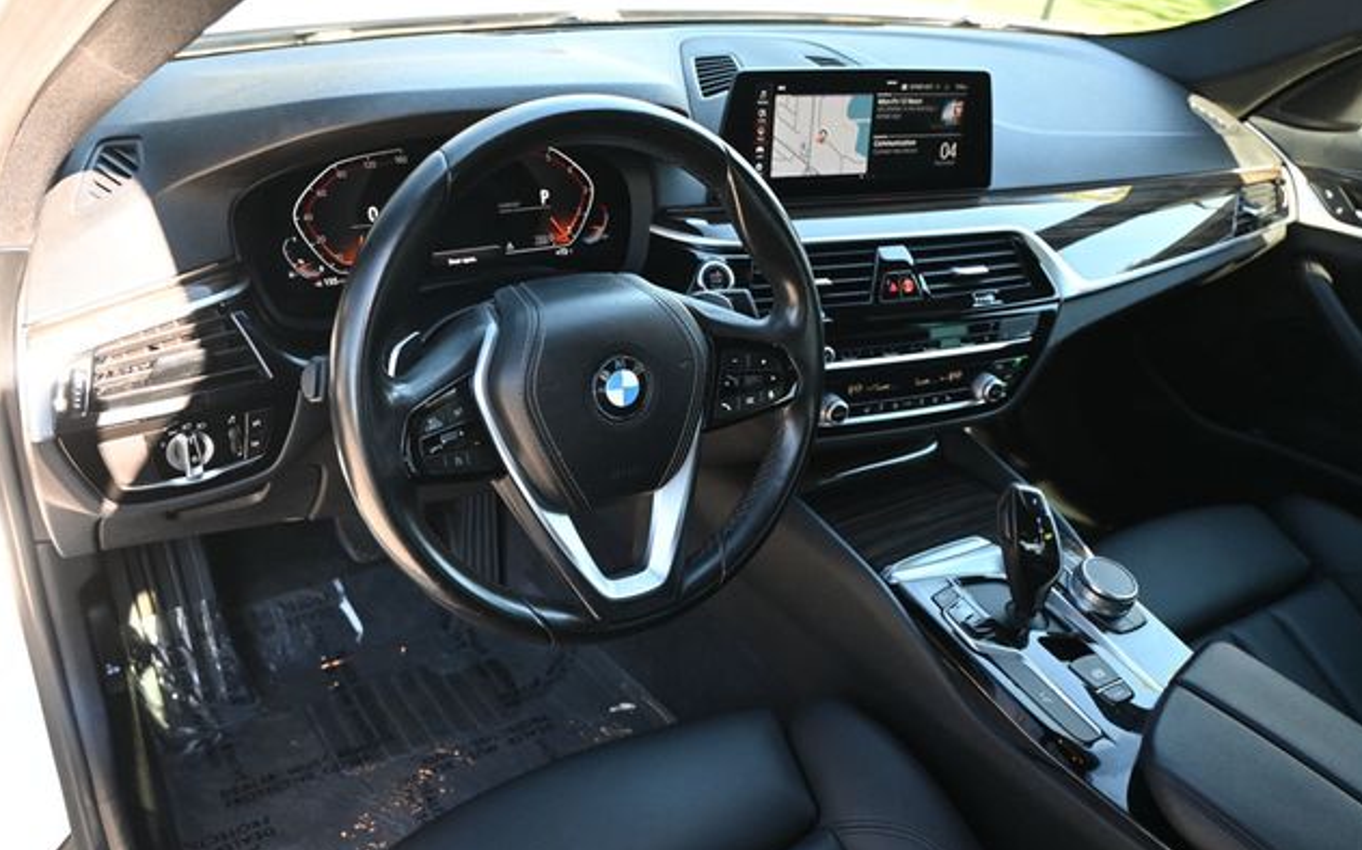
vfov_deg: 40.5
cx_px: 684
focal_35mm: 31
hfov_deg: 61.2
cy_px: 455
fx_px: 1150
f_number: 3.8
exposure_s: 1/125
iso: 900
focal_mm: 20
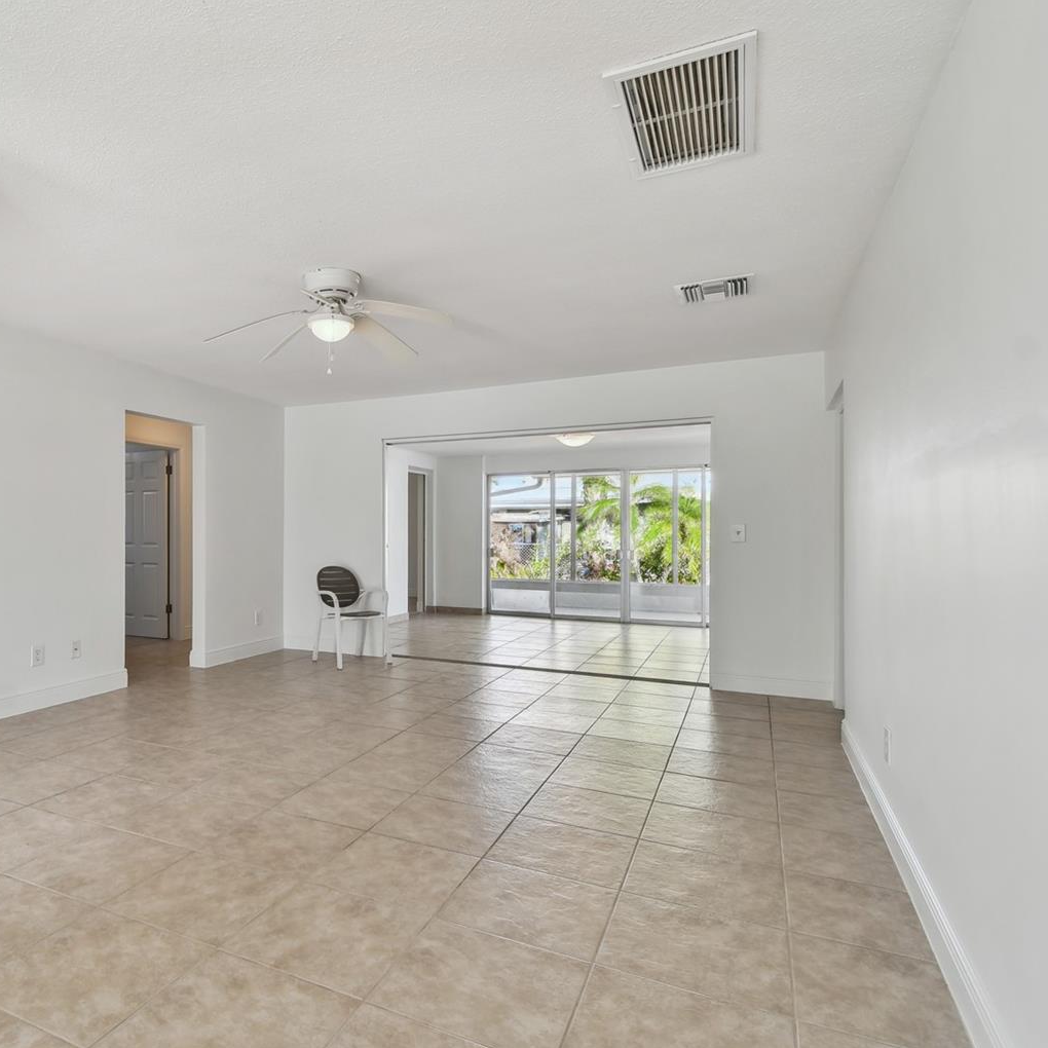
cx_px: 333
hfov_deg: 72.1
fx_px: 685
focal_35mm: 20
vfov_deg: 74.8
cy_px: 530
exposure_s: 1/25
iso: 100
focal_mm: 10
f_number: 7.1
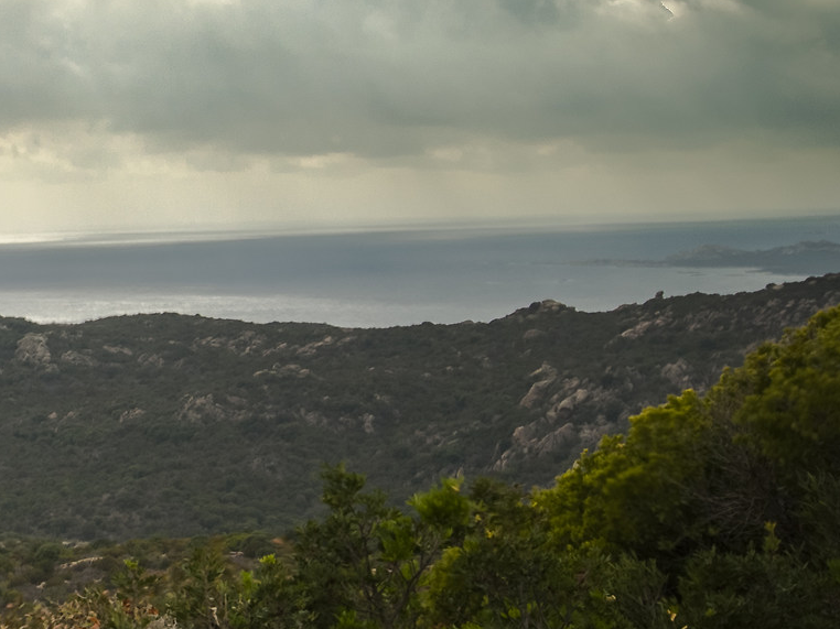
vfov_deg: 16.2
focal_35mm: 91
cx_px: -391
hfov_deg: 19.1
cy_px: 395
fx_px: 2208
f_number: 5.6
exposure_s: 1/20
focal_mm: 20
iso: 100
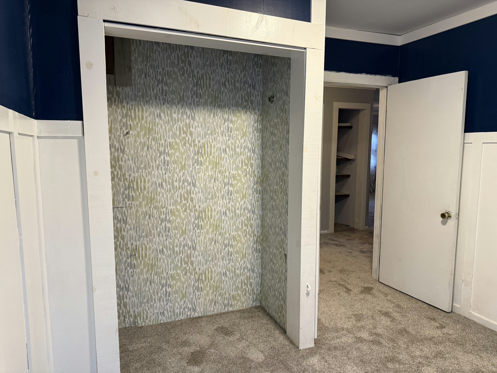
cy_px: 186
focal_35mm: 24
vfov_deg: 56.8
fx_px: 345
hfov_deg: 71.6
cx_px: 248
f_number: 1.78
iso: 250
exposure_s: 1/60.2
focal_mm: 6.76
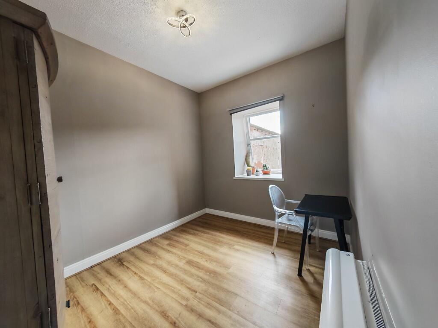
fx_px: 152
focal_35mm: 12
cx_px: 219
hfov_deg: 110.5
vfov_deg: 94.5
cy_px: 164
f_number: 2
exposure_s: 1/50
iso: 160
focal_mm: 1.82
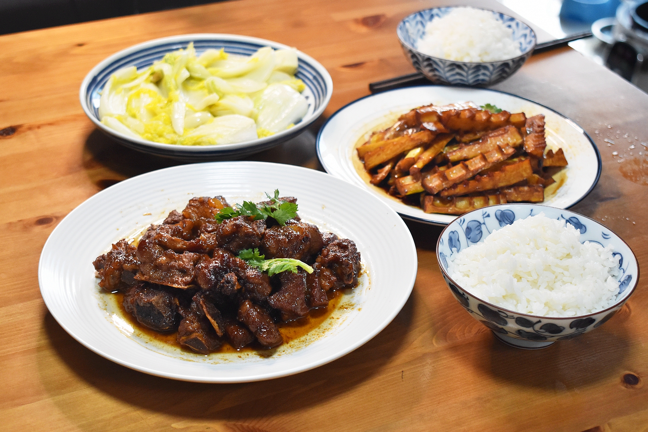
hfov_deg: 36.9
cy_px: 216
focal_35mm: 54
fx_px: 972
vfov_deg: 25.1
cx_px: 324
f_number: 5
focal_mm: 36
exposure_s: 1/60
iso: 1250
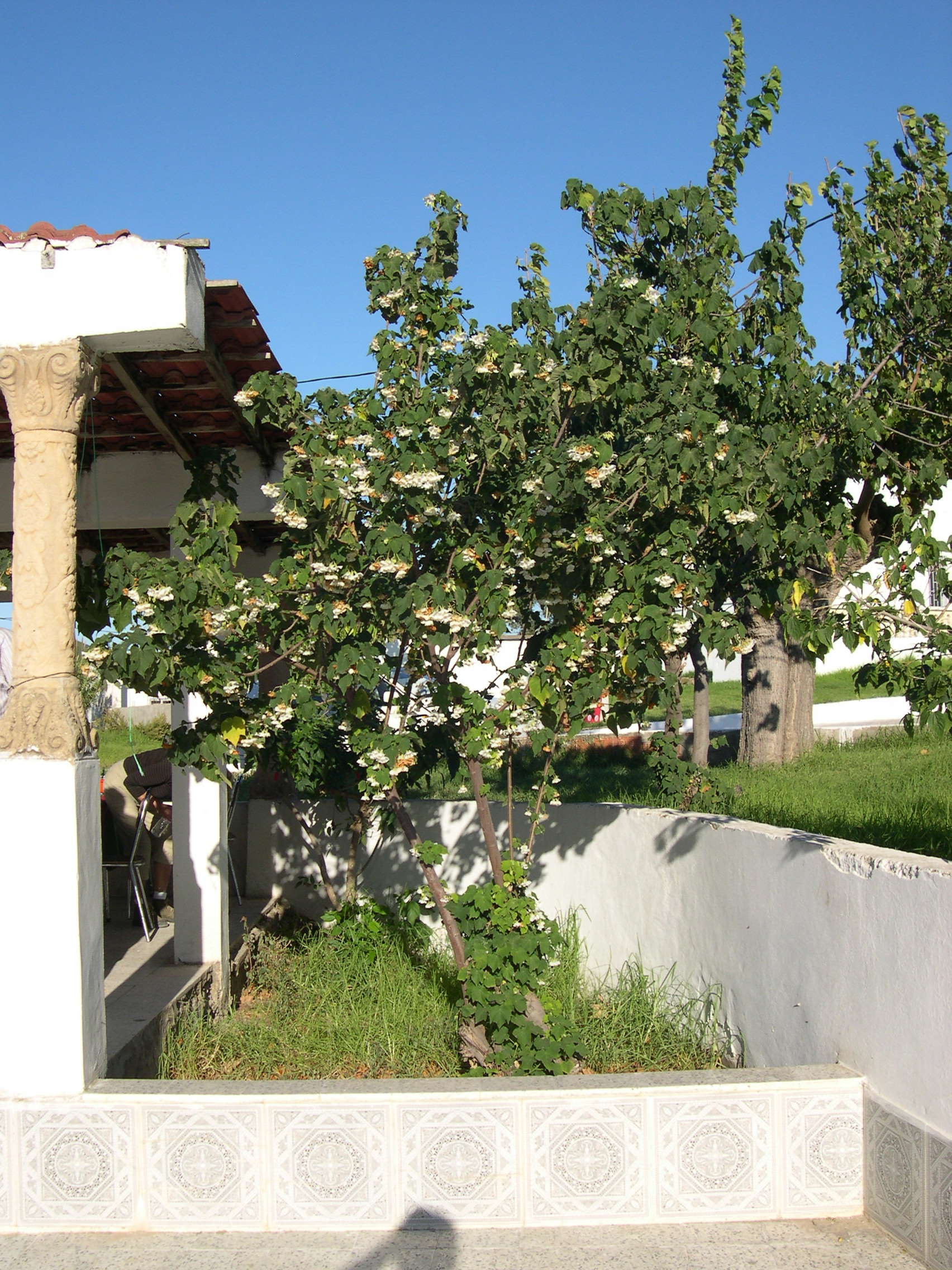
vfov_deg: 49.0
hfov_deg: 37.7
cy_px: 635
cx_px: 476
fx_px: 1393
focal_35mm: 38
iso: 100
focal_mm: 8
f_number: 7.6
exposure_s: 1/189
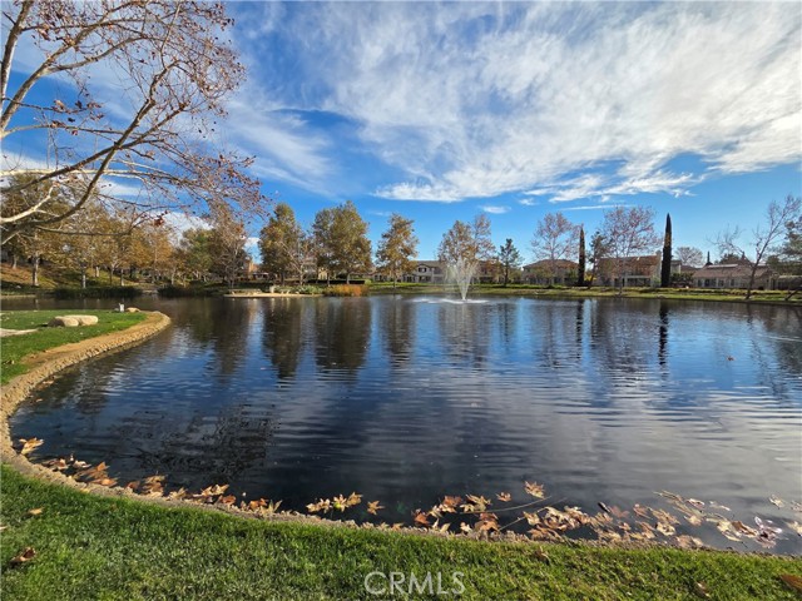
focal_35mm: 13
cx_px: 401
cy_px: 300
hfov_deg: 106.2
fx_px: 301
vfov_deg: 89.9
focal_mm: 2.2
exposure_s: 1/2607
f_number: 2.2
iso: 50
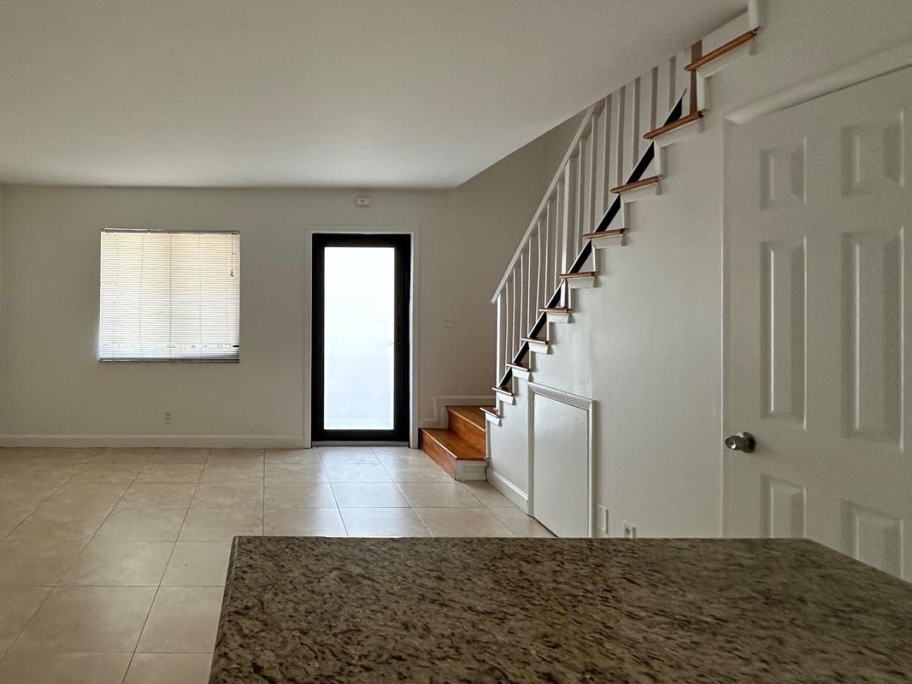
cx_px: 276
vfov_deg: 63.2
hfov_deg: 75.5
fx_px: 553
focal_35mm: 21
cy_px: 299
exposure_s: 1/120
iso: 160
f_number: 2.2
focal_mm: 2.22
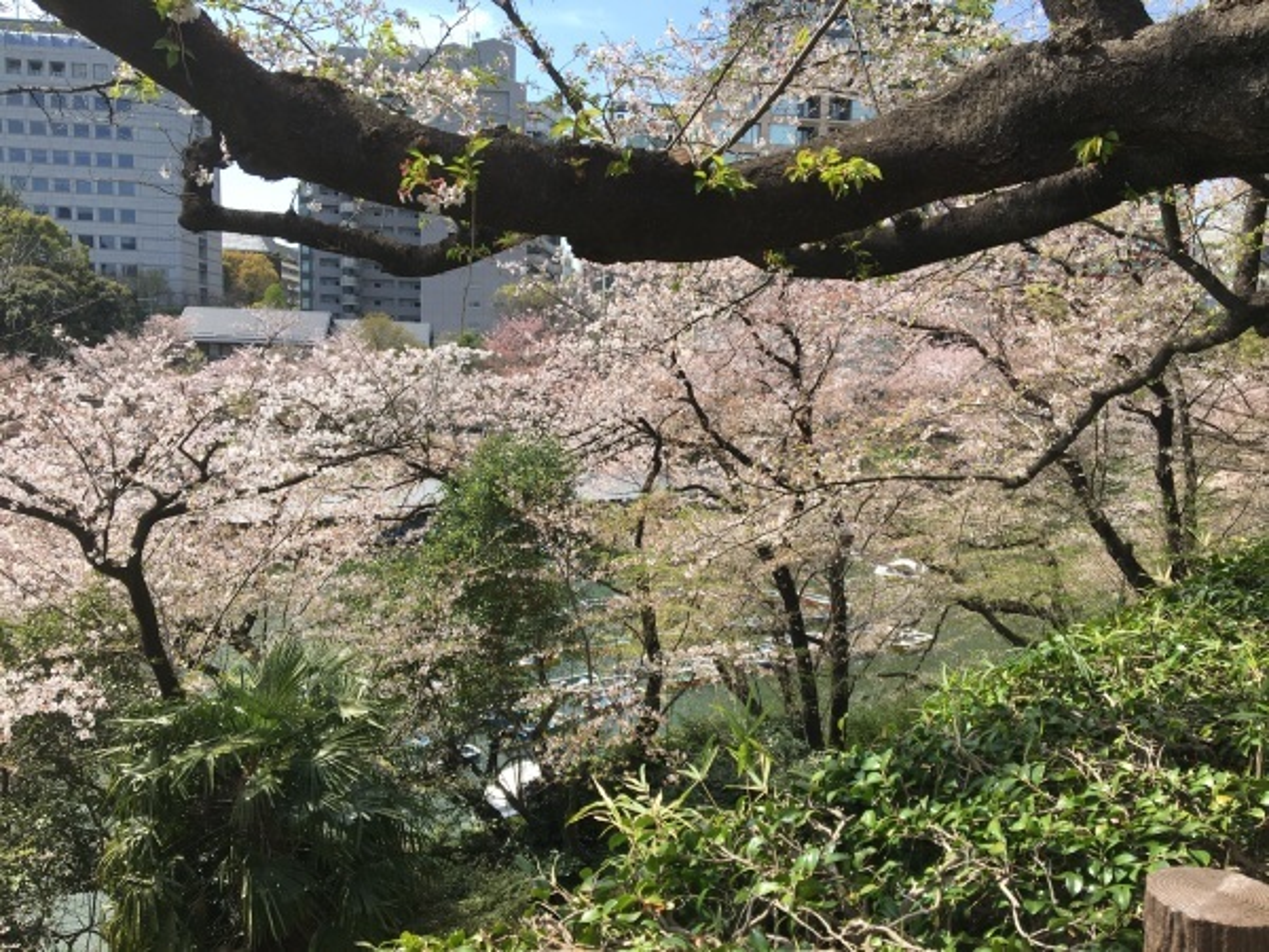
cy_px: 476
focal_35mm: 29
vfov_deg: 48.2
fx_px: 1063
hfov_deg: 61.7
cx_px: 634
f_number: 2.2
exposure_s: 1/777
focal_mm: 4.15
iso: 25
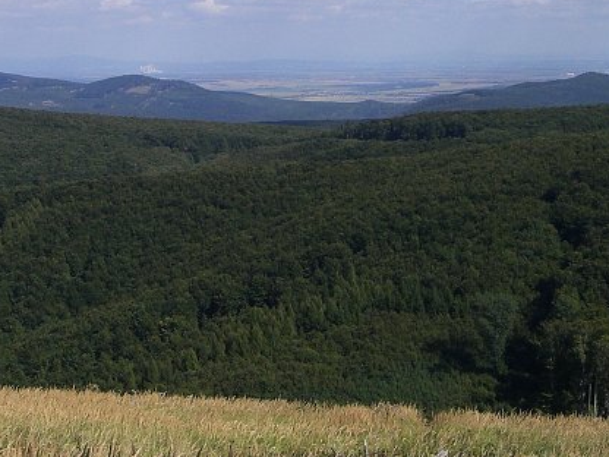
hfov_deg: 26.5
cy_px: 72
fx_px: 1284
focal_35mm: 73
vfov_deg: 19.9
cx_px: 205
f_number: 4.4
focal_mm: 6.3
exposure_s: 1/1000
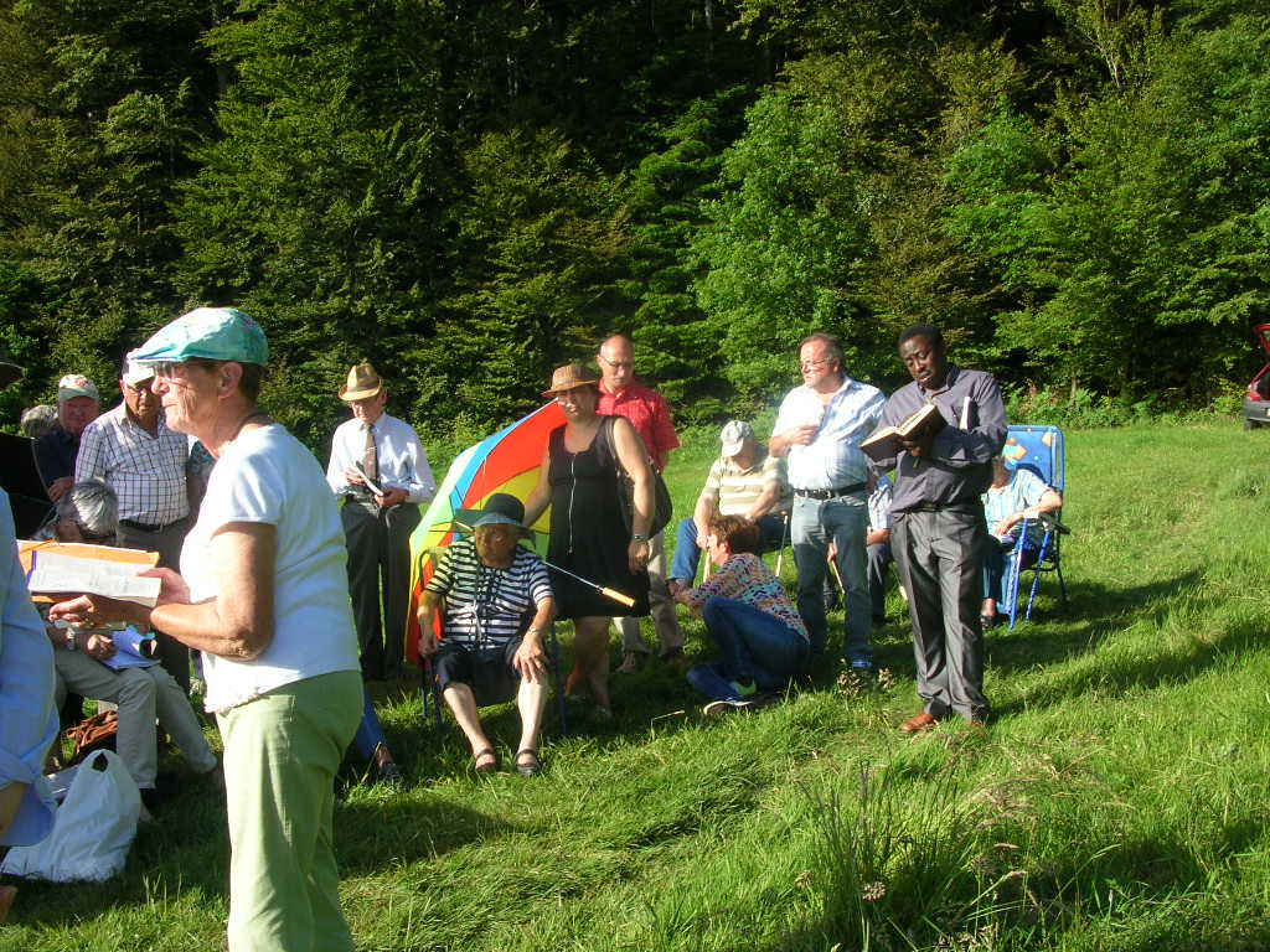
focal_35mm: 35
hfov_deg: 52.6
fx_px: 1284
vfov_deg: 40.7
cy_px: 476
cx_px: 635
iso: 50
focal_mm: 5.8
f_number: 5.6
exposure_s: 1/130
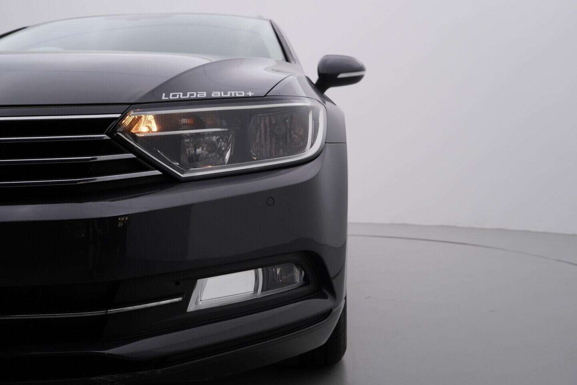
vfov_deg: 36.9
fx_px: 577
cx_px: 288
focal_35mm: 36
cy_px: 192
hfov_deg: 53.1
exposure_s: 1/100
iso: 125
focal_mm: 24
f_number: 4.5
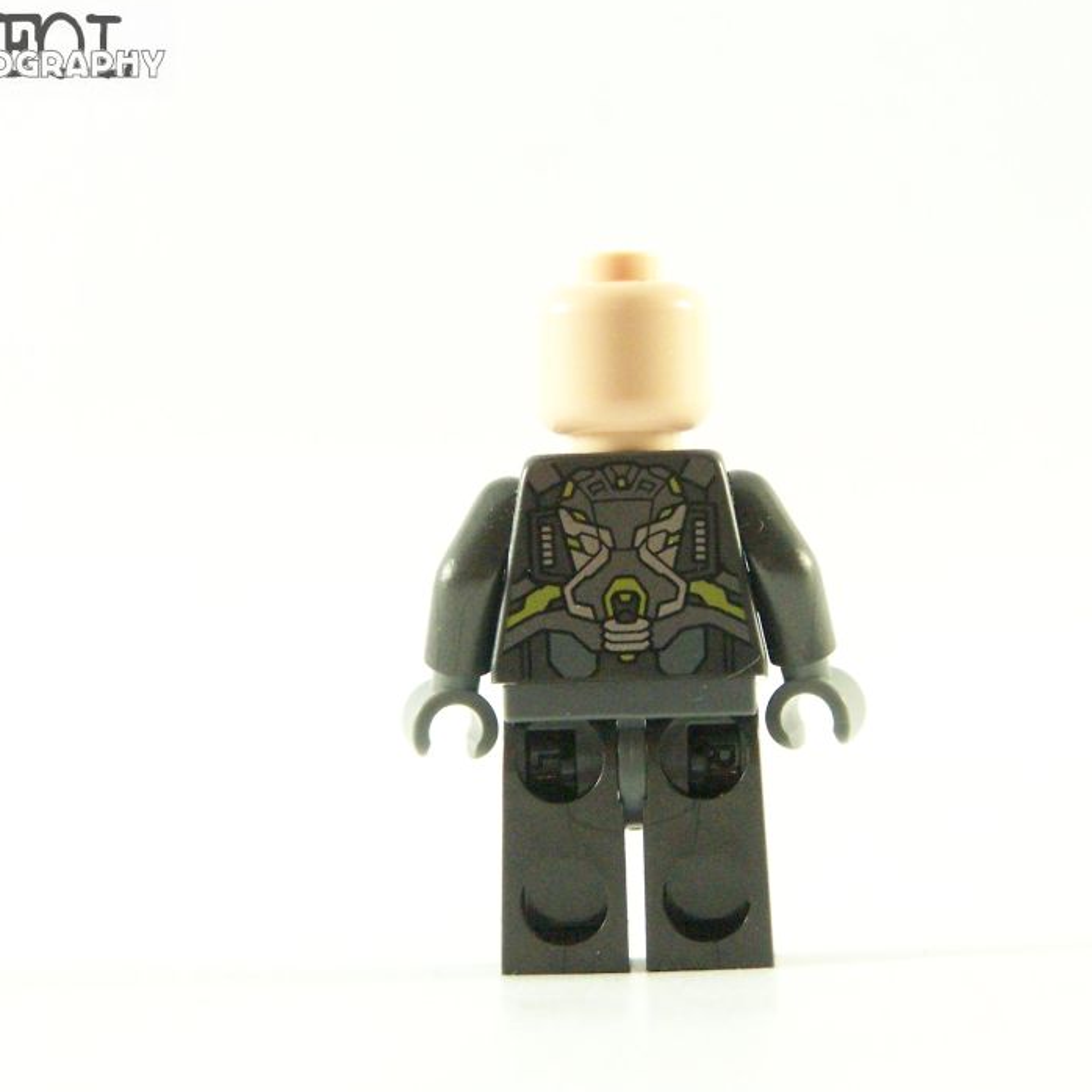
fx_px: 5925
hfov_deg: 10.5
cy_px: 582
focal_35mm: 166
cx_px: 648
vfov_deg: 10.5
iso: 400
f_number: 3.6
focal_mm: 21.2
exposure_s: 1/60
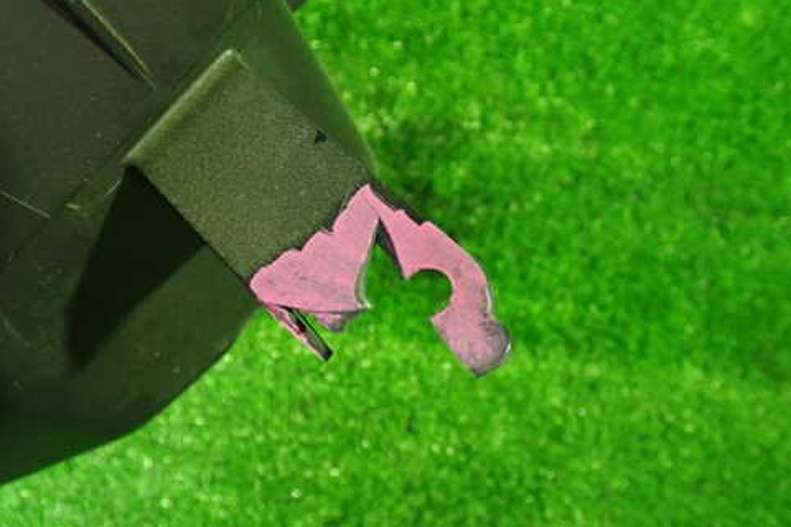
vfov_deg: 34.2
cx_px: 335
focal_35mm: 39
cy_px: 236
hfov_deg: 49.4
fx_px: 857
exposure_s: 1/25
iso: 800
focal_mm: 5.4
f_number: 2.3
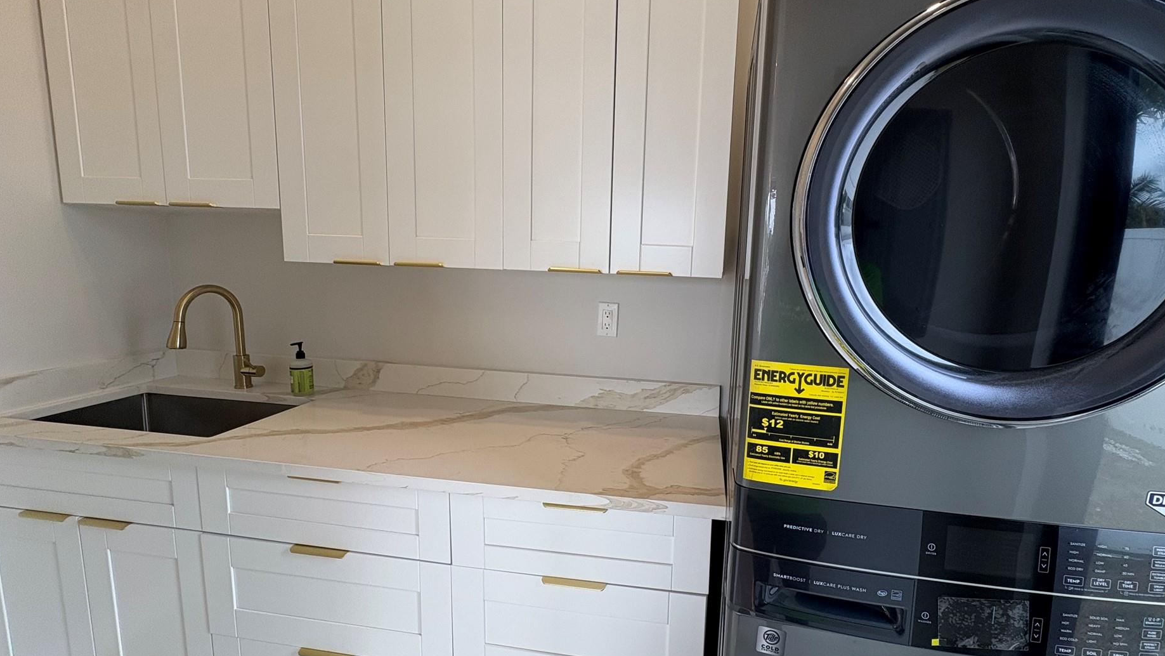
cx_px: 636
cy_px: 328
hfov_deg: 95.7
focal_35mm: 17
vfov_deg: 63.9
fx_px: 525
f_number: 2.2
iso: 80
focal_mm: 2.22
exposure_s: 1/104
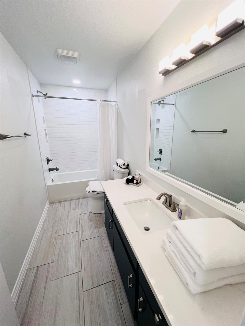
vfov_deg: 106.2
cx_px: 122
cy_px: 163
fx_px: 123
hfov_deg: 89.9
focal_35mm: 13
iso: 125
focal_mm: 1.57
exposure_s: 1/120
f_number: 1.8
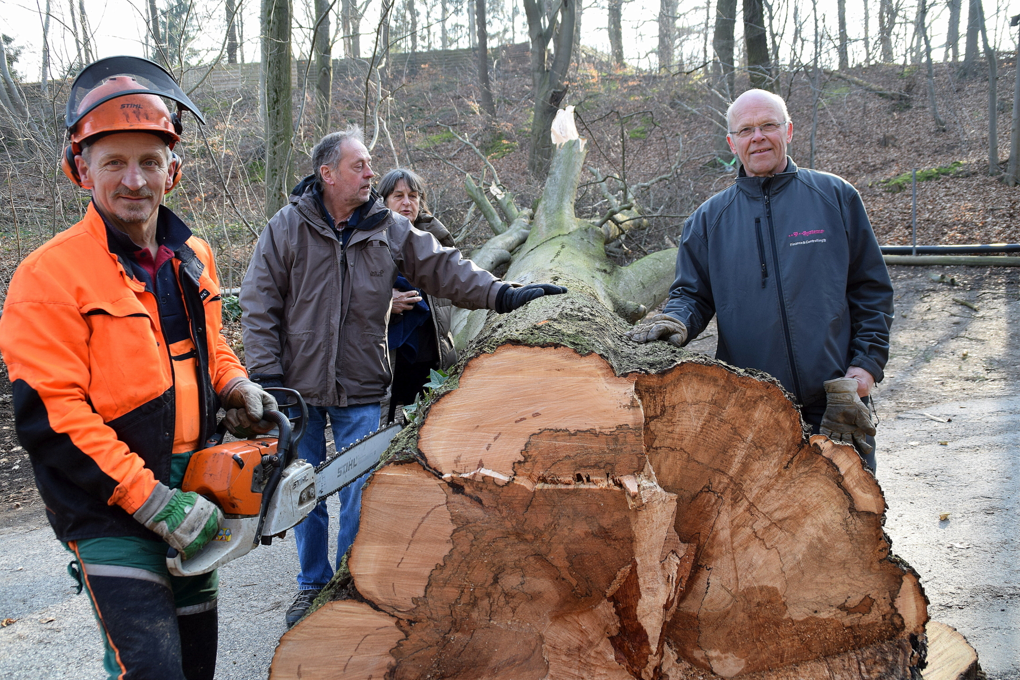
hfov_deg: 57.2
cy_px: 340
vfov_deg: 40.0
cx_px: 510
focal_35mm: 33
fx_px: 935
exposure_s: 1/160
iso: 400
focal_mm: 22
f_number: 6.3
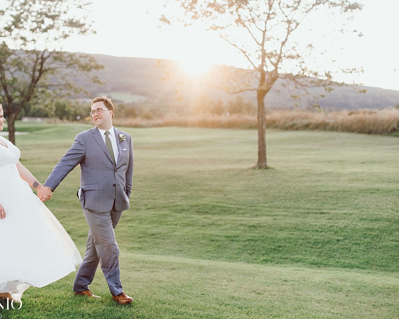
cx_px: 152
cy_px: 148
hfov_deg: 29.9
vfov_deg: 24.2
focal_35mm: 63
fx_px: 744
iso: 320
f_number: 2
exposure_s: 1/800
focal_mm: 50
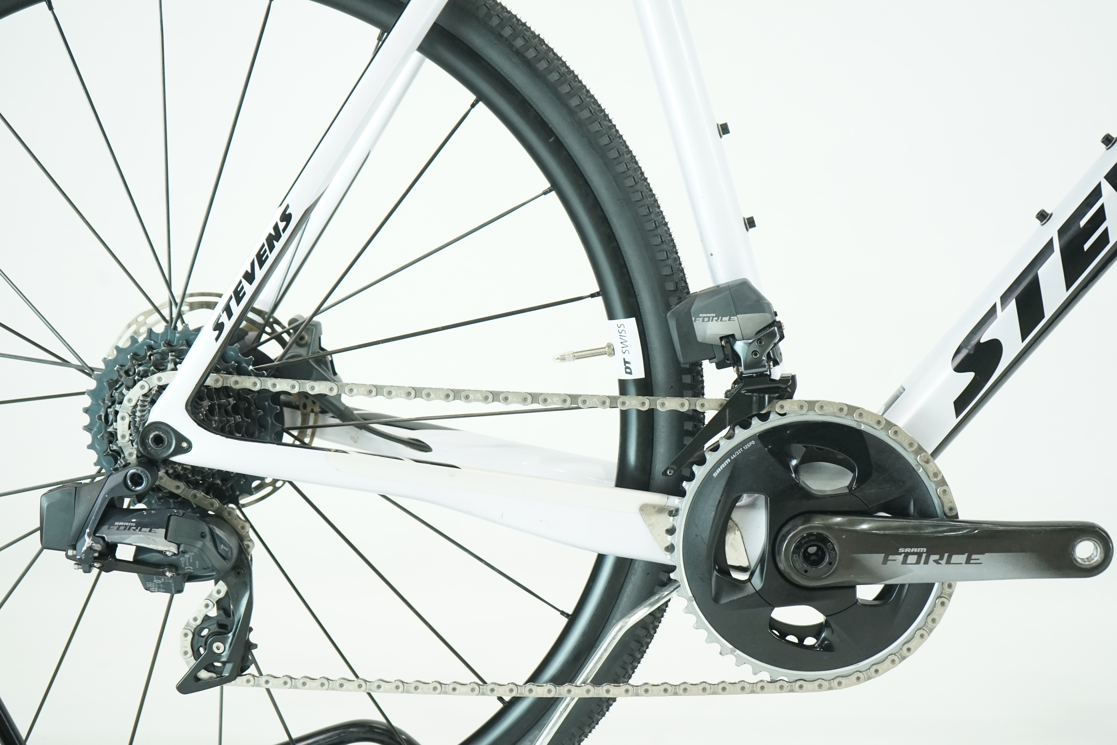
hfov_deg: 33.9
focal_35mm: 59
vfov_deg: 23.0
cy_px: 372
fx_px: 1830
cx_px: 558
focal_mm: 59
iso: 2500
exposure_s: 1/200
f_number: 5.6
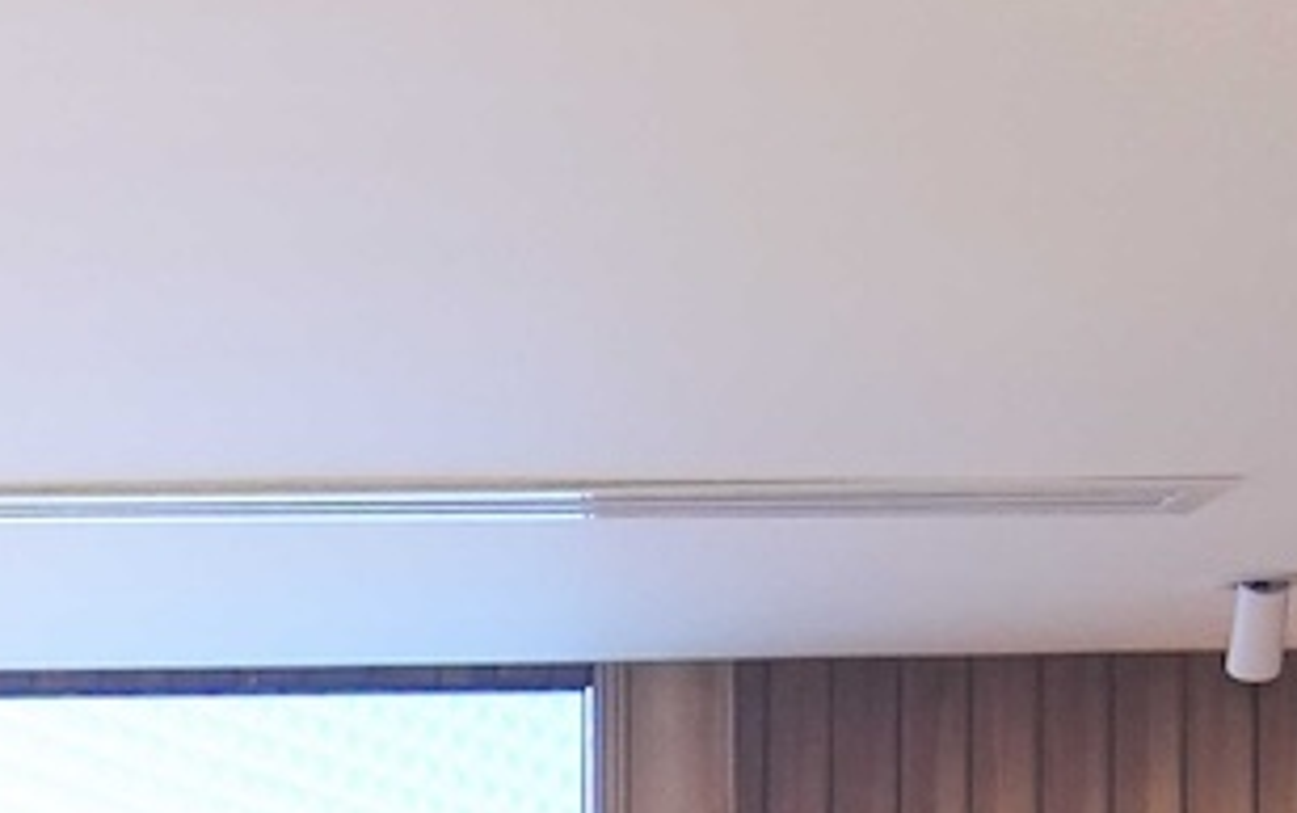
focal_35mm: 321
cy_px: 2321
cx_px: -2615
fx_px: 11355
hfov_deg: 6.0
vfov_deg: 4.0
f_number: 2.8
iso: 1600
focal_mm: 49
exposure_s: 1/400
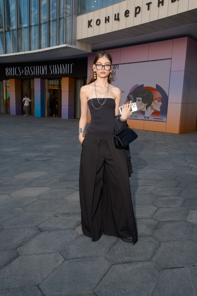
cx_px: 98
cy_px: 148
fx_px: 222
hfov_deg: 47.9
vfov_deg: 67.4
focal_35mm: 27
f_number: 10
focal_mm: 18.1
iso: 400
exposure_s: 1/125
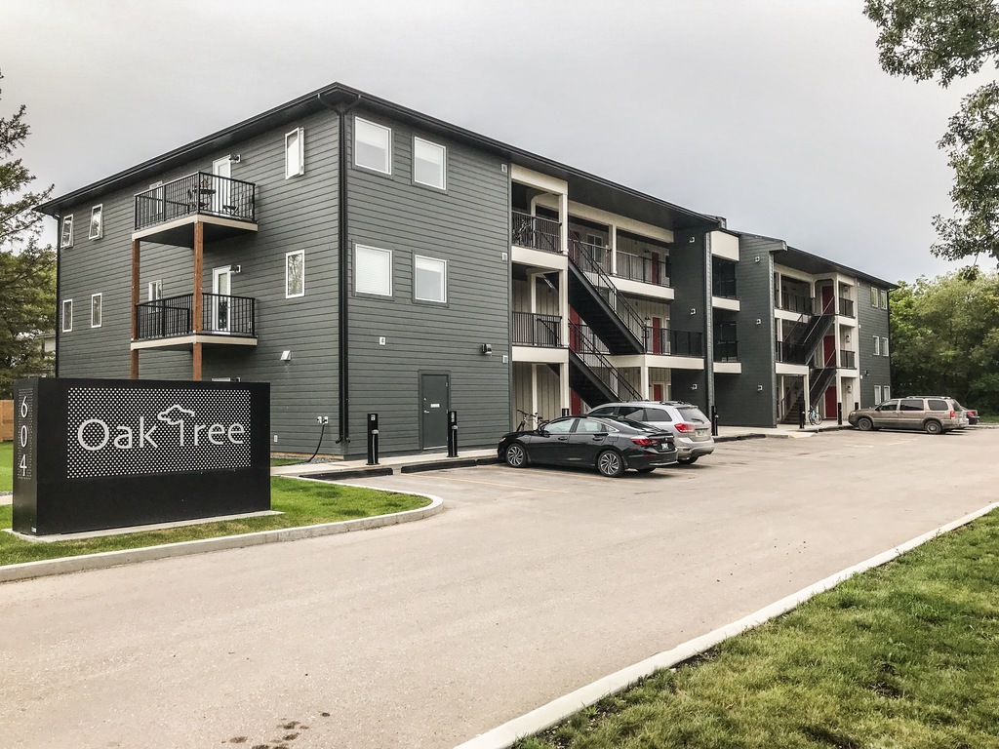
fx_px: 808
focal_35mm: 28
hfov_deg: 63.4
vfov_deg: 49.7
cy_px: 374
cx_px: 500
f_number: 1.8
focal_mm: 3.99
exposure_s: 1/1916
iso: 20
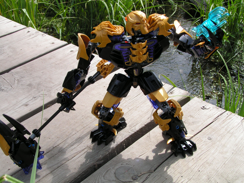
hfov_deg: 38.9
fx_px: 345
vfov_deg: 29.7
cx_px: 122
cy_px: 92
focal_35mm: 49
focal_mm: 8.2
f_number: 5.6
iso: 50
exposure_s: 1/250
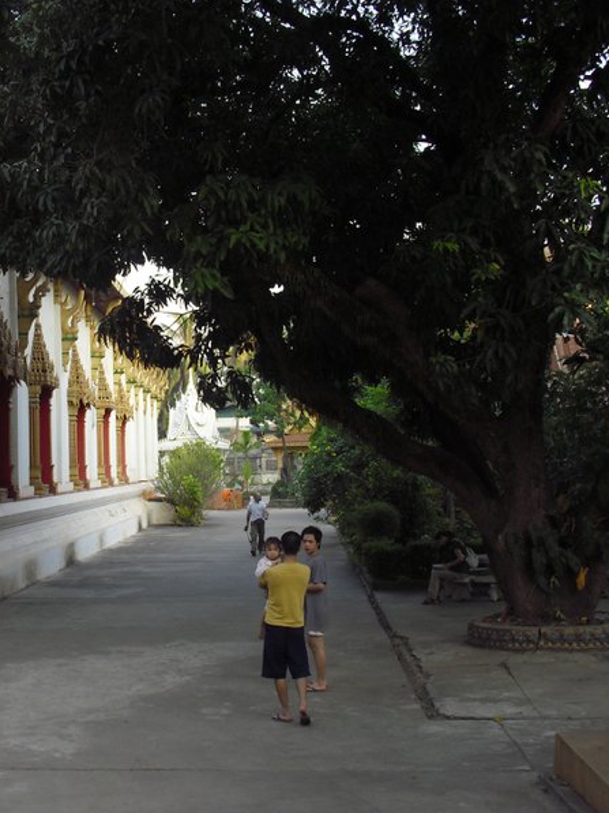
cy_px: 406
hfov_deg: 28.2
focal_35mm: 51
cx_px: 162
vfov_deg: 37.5
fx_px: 1196
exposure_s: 1/100
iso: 100
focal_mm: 6.2
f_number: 2.8
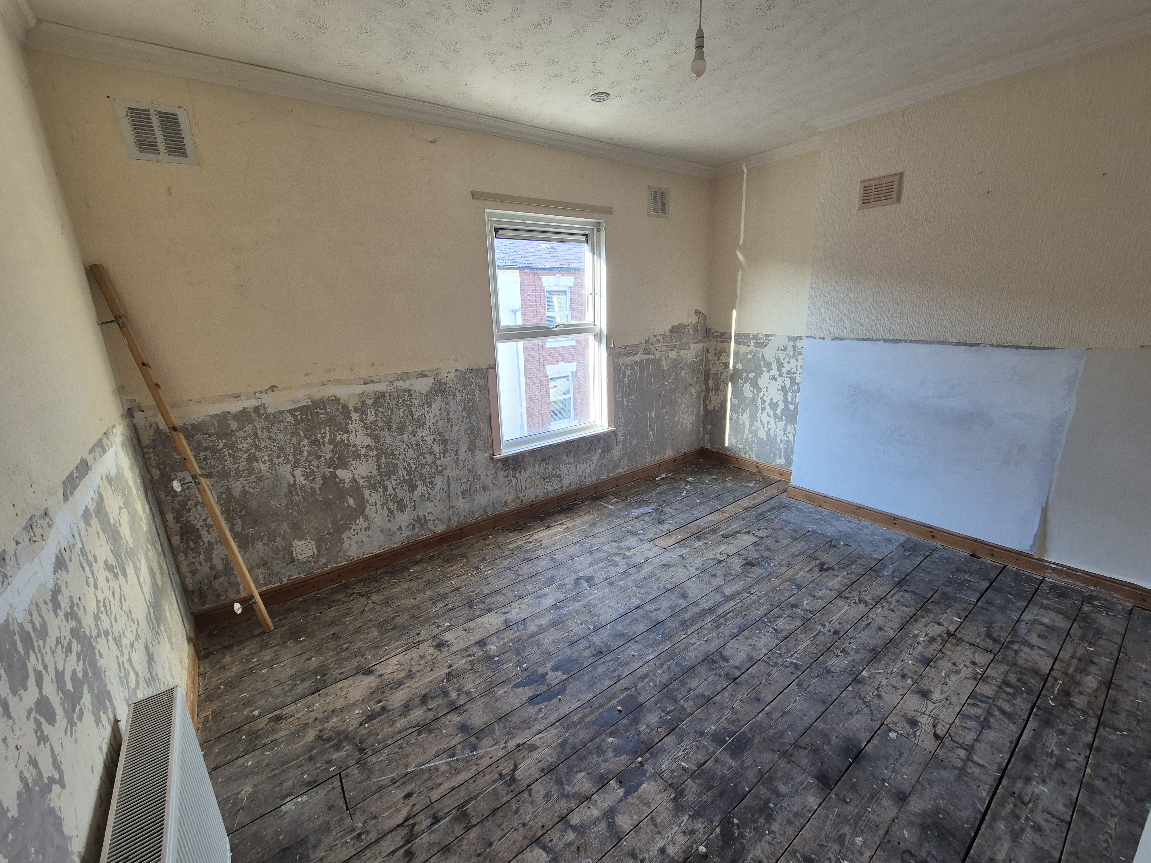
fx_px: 432
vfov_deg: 89.9
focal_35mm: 13
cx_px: 576
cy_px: 432
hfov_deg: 106.2
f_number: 2.2
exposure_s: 1/50
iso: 100
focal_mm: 2.2
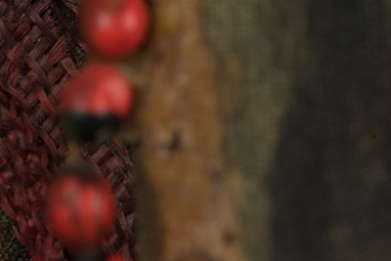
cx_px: -212
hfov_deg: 6.2
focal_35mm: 330
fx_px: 3585
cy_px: 46
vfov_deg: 4.2
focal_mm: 105
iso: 400
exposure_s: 1/200
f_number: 18
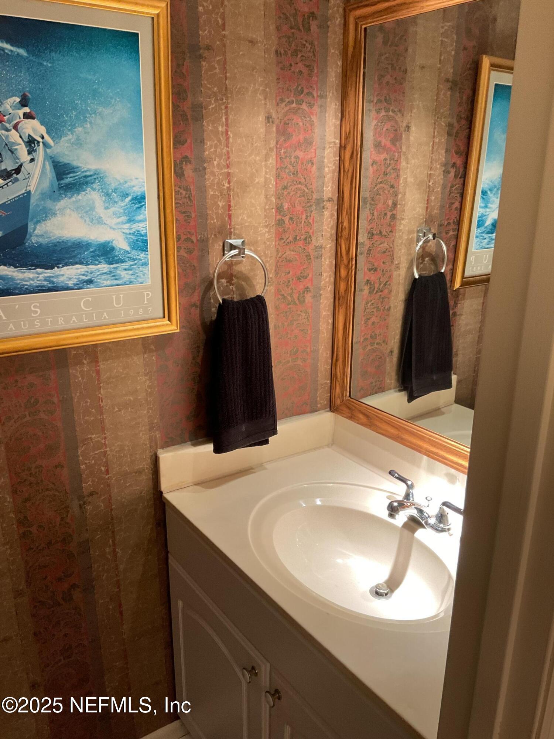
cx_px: 277
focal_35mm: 29
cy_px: 370
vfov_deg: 61.7
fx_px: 619
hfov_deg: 48.2
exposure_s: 1/60
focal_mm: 3
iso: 100
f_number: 1.8
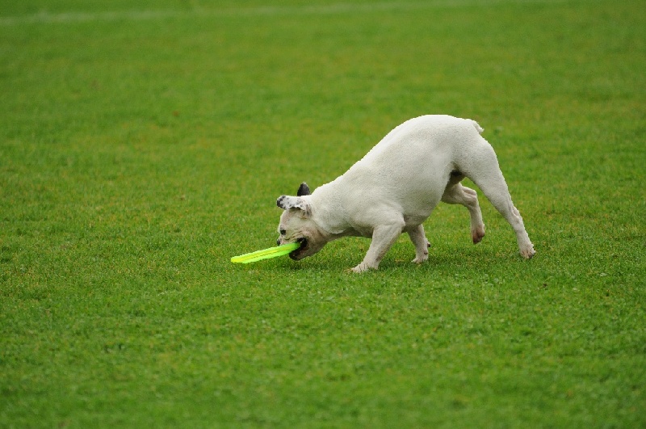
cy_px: 214
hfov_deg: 6.9
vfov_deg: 4.6
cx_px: 323
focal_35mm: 300
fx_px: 5376
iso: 400
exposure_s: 1/800
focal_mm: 200
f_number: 2.8
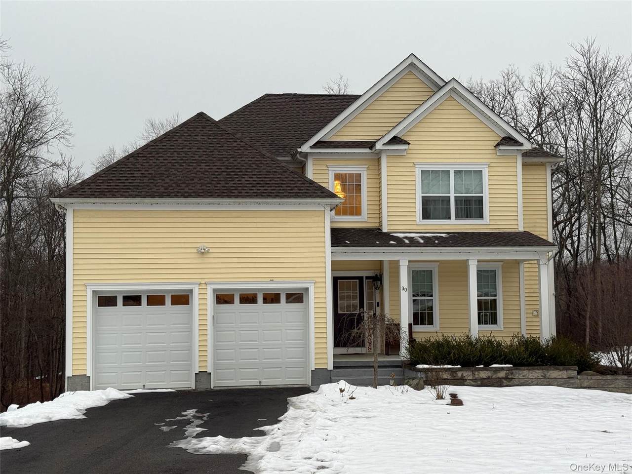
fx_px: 876
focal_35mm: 48
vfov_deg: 30.3
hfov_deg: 39.7
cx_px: 316
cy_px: 237
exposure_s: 1/122
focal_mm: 6.76
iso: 64
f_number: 1.78
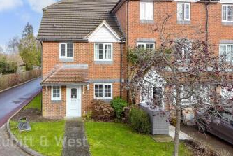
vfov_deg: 47.8
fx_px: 175
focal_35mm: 27
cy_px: 65
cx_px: 85
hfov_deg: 66.2
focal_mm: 13
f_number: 8
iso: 400
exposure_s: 1/125
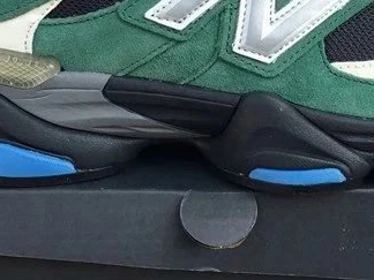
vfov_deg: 17.2
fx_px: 929
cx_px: 231
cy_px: 131
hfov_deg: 22.7
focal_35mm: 86
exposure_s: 1/199
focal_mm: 3.3
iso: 25
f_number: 2.4
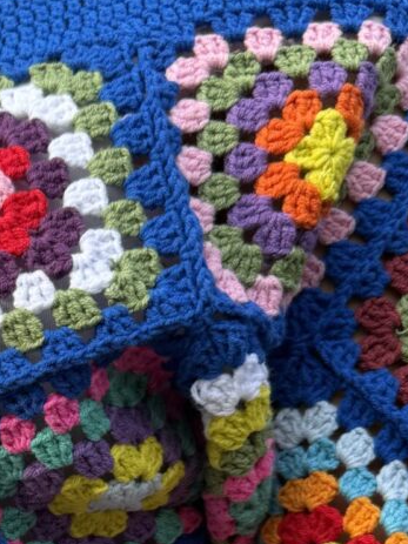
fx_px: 1305
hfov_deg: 16.8
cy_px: 626
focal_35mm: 83
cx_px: -107
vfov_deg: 22.0
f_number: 1.78
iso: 80
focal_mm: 6.76
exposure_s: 1/1385
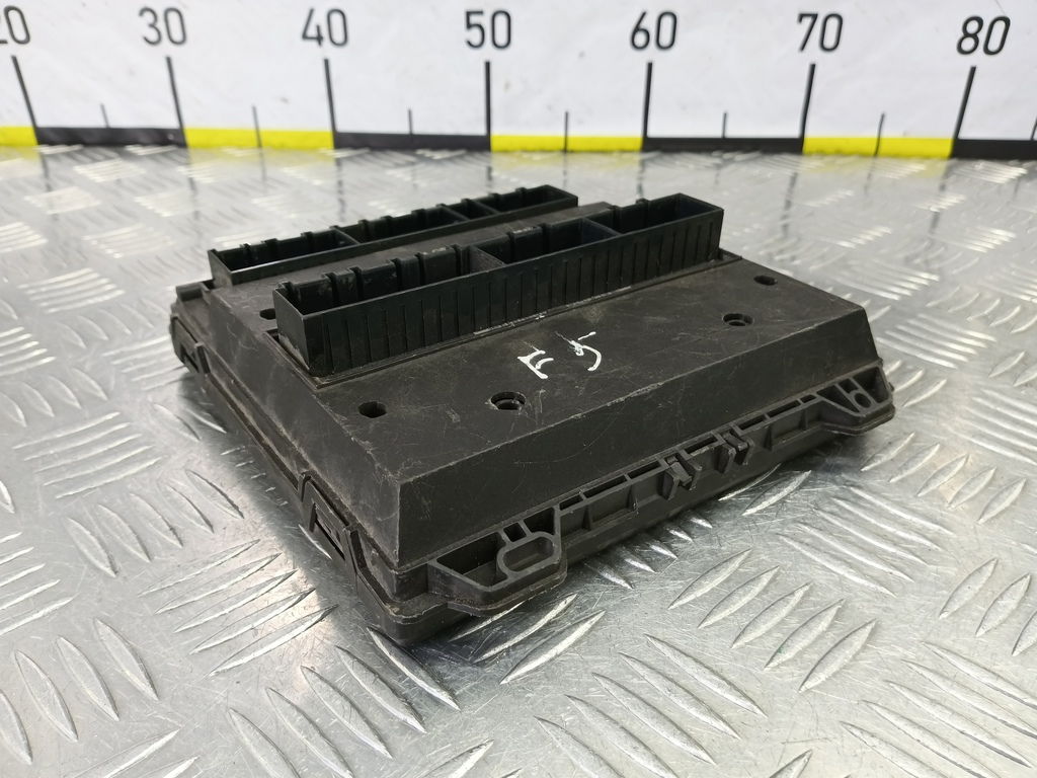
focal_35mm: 23
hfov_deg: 73.9
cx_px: 518
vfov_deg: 58.9
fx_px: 689
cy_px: 389
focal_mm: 4.11
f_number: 1.6
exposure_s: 1/50
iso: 236
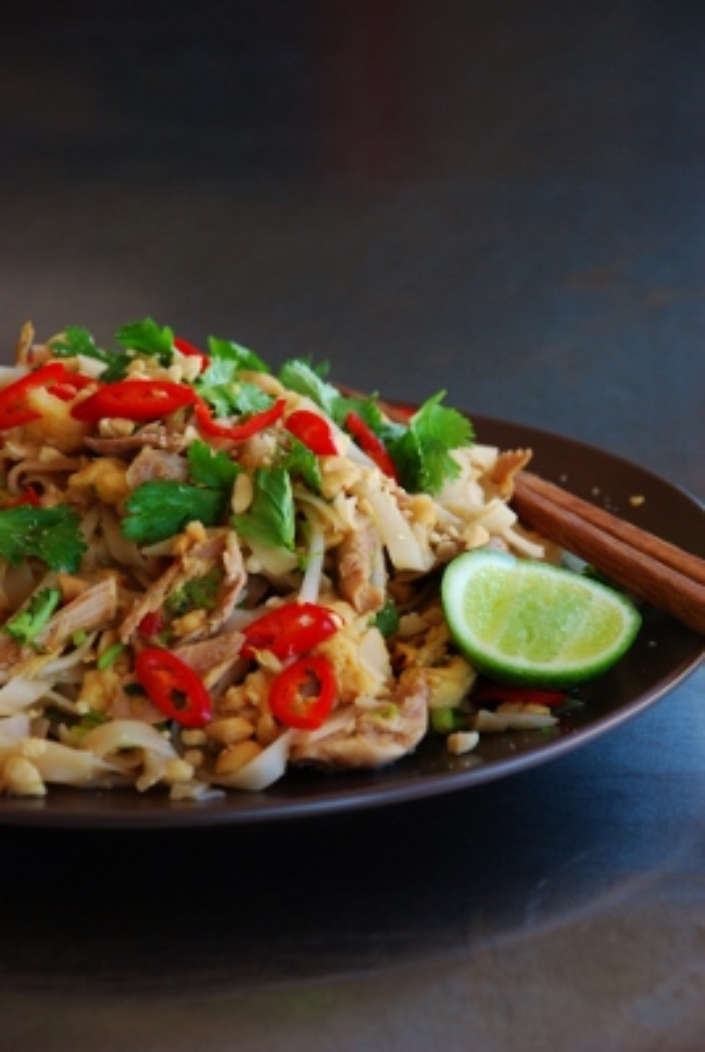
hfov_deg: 9.2
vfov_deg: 13.7
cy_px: 526
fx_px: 4391
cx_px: 352
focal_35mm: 150
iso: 400
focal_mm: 100
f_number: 5.6
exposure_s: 1/50
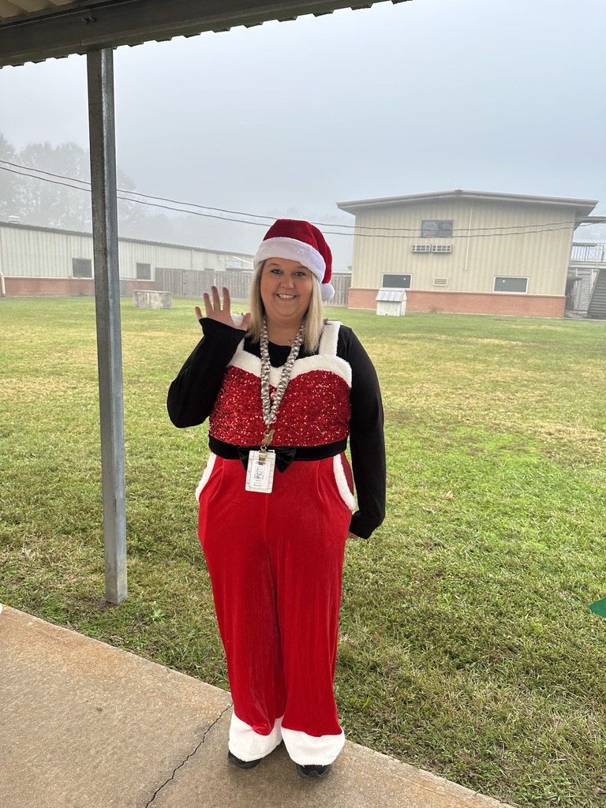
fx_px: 560
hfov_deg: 56.8
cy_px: 404
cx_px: 303
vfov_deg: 71.6
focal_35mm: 24
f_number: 1.78
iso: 100
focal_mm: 6.86
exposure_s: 1/120
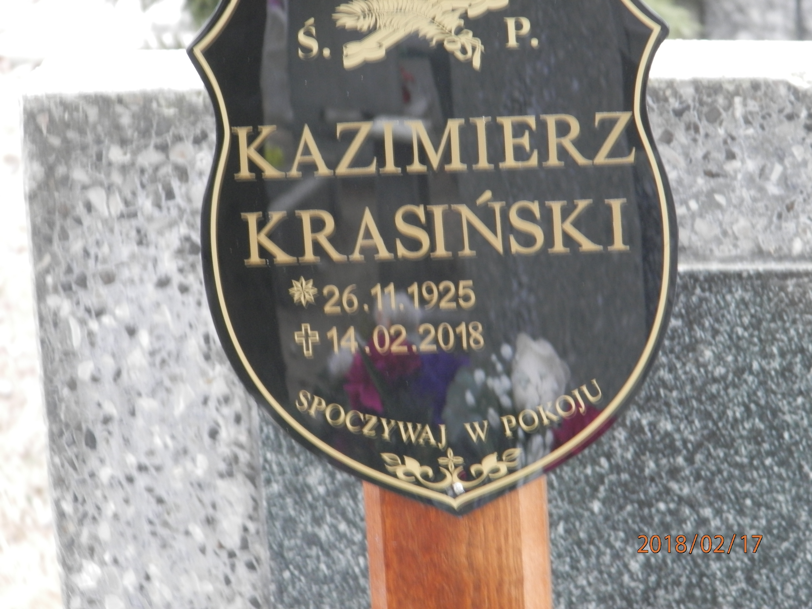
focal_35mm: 180
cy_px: 304
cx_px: 406
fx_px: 4222
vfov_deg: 8.2
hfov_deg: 11.0
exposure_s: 1/3
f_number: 5.1
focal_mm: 32.1
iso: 200
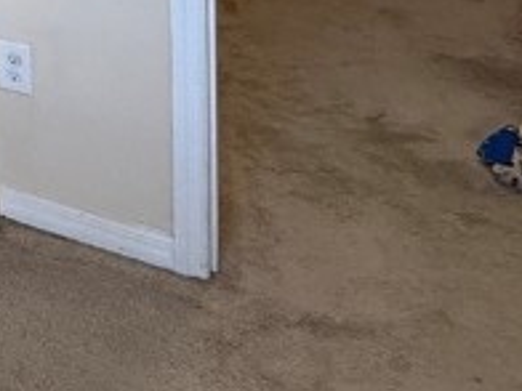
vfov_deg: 16.6
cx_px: -581
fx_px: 1101
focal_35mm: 73
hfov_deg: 17.2
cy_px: -327
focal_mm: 2.22
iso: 320
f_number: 2.2
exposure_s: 1/120
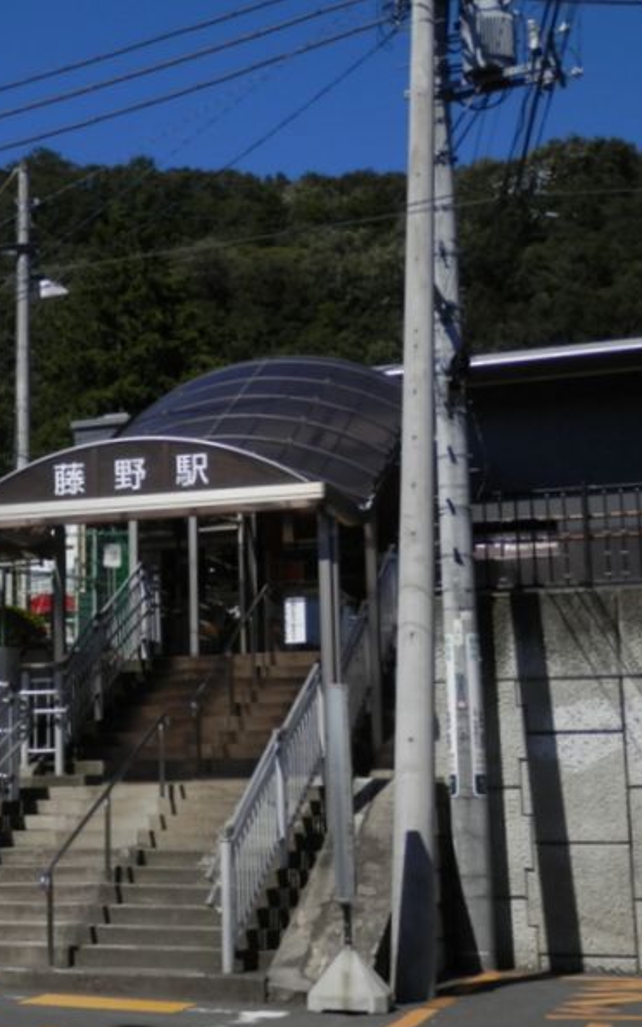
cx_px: 31
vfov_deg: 35.7
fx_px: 1595
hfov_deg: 22.1
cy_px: 516
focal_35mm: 57
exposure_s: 1/200
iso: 80
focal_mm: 7.3
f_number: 10.4
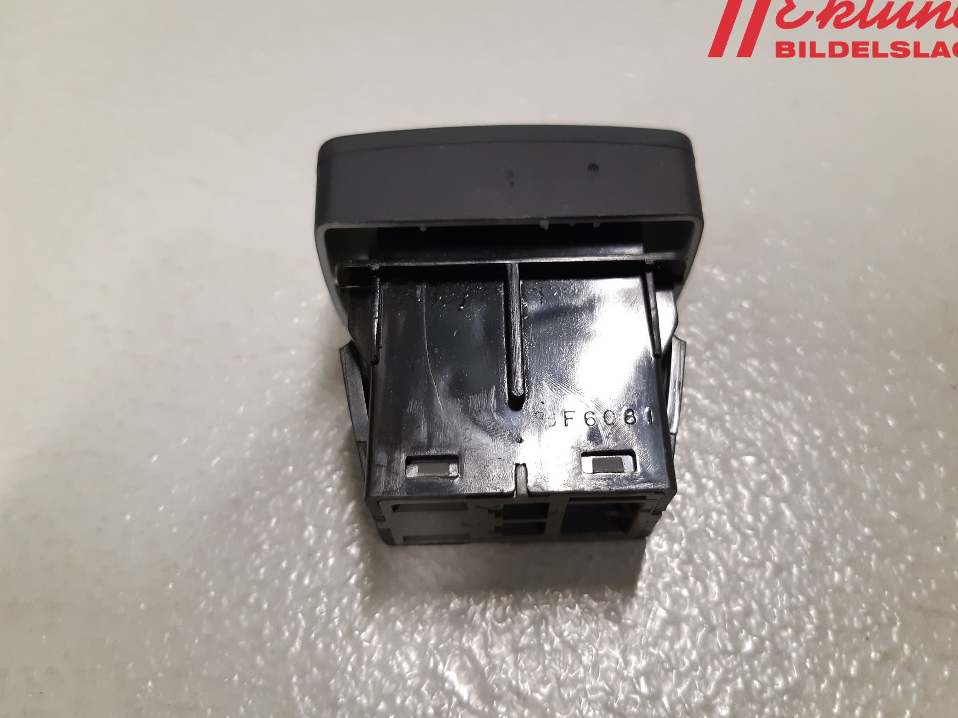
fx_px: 775
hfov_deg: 63.4
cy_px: 359
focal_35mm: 28
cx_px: 501
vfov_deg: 49.7
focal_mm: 3.93
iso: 250
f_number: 1.7
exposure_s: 1/50
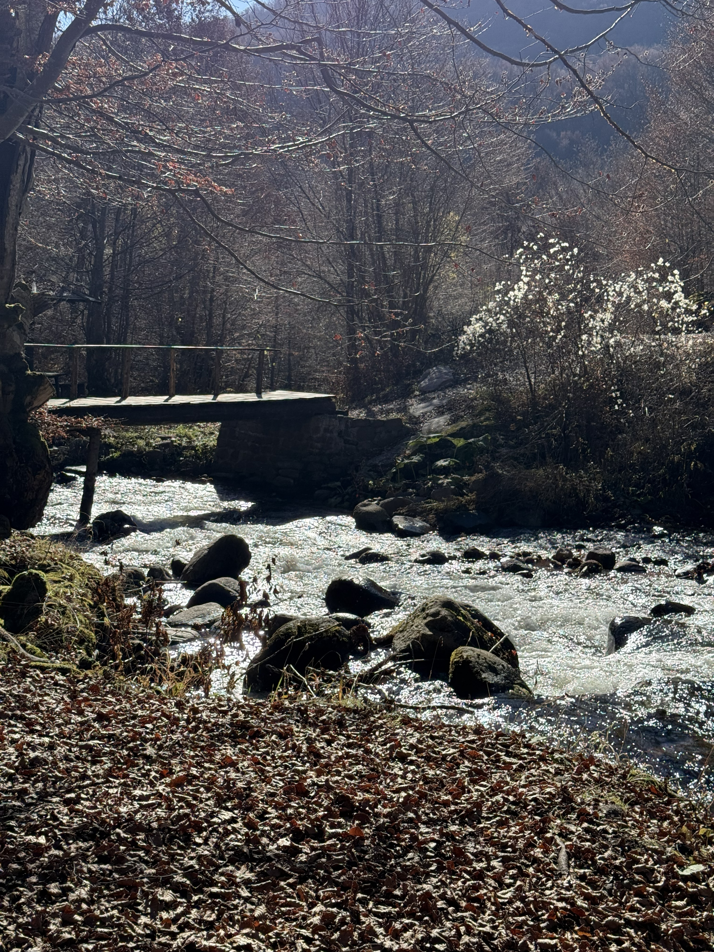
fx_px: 1320
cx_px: 357
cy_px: 476
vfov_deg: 39.7
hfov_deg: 30.3
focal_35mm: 48
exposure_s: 1/3704
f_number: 1.78
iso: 80
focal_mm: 6.76
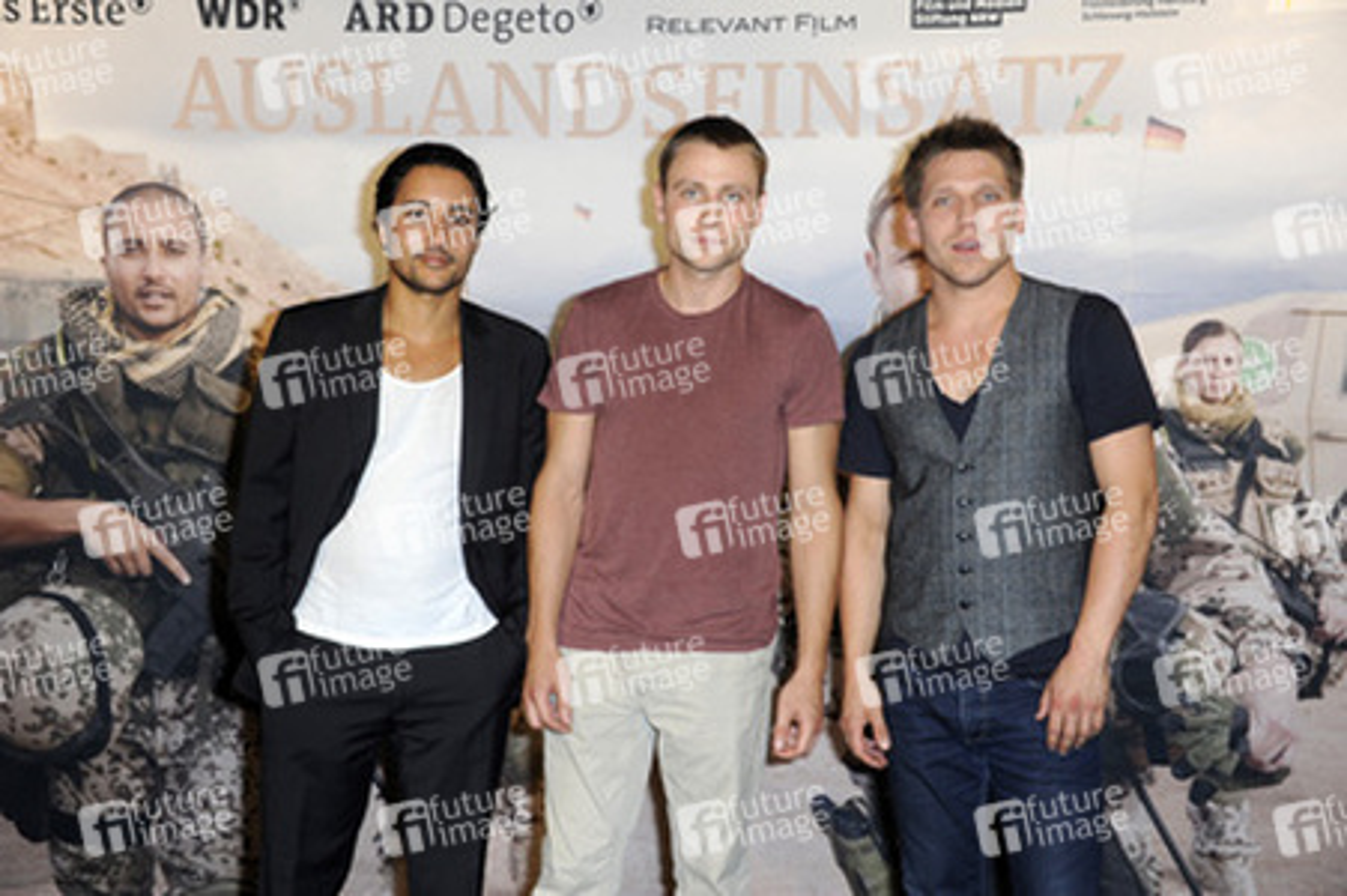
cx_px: 674
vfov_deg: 24.2
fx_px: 2094
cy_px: 448
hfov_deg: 35.7
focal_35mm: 56
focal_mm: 56
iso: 640
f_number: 5.6
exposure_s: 1/160
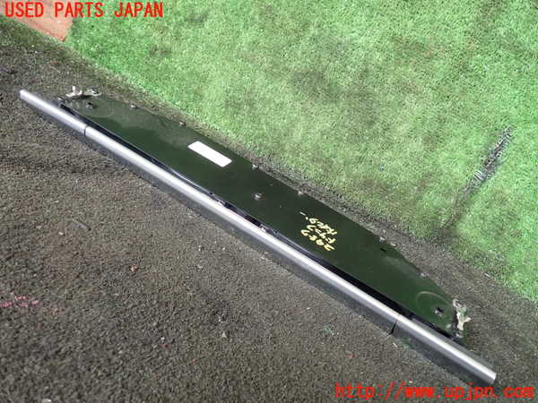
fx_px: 466
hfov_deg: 60.0
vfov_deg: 46.8
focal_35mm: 30
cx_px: 269
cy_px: 202
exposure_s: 1/60
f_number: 2.3
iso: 200
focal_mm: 5.4
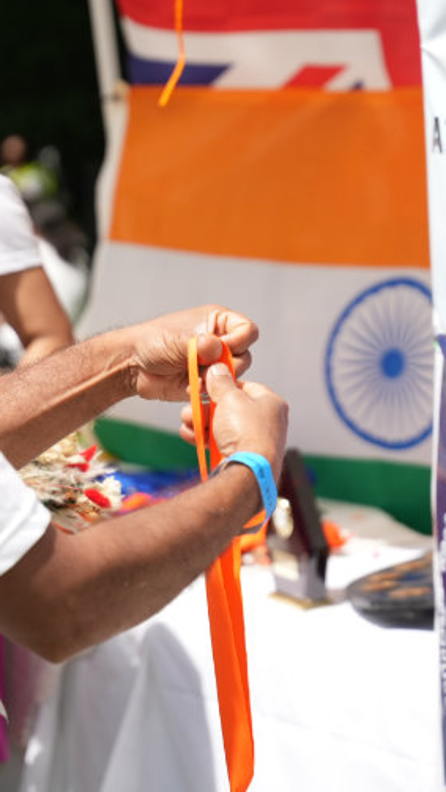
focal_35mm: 149
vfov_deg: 14.4
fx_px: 3132
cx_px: 443
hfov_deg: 8.1
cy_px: 286
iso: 250
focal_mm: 70
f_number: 2.8
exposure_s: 1/4000
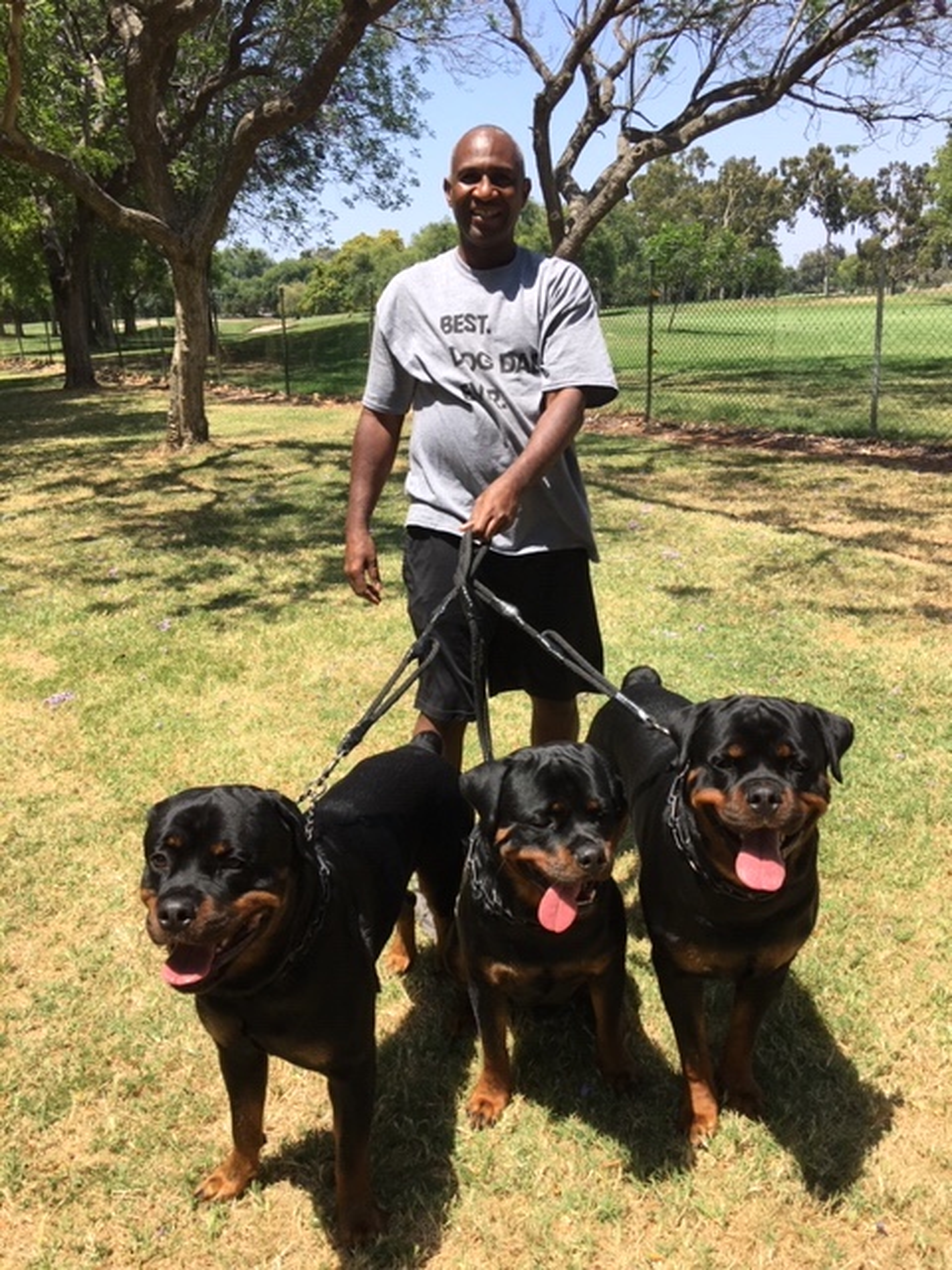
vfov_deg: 61.7
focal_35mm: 29
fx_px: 1063
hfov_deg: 48.2
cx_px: 476
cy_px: 635
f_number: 2.2
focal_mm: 4.15
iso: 25
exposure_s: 1/818
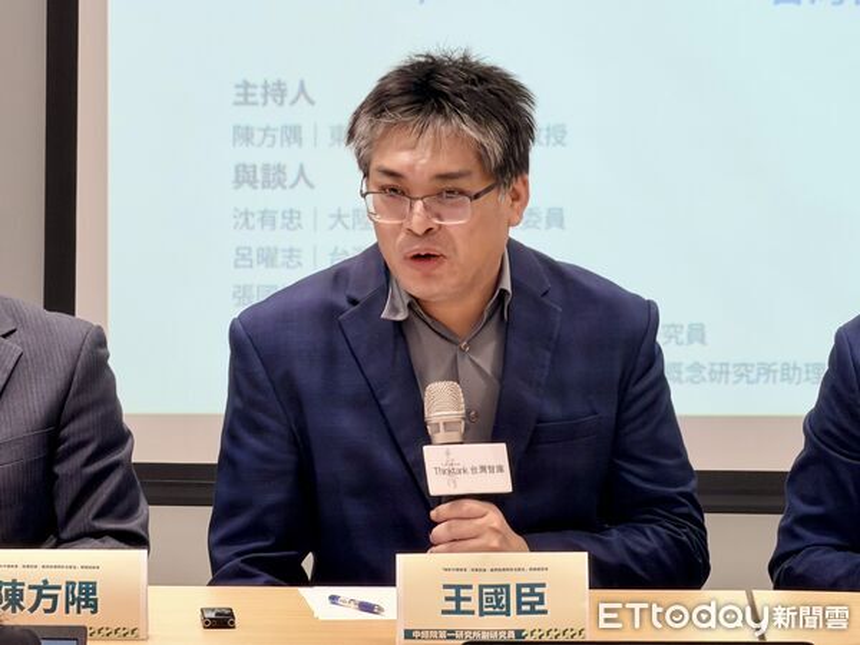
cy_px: 322
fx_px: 4969
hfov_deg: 9.9
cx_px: 430
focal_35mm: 200
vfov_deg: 7.4
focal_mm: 16.89
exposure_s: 1/120
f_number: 2.8
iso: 200
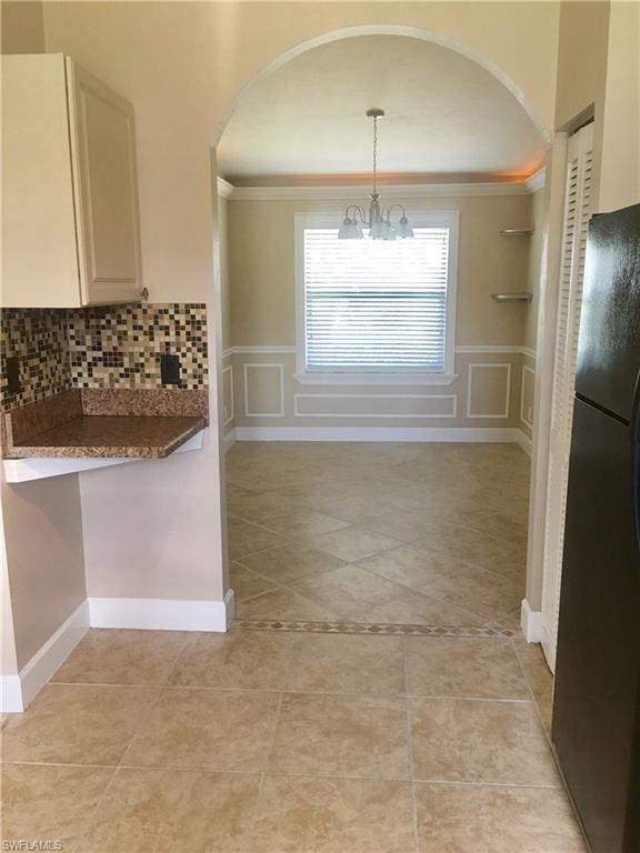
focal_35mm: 29
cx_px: 320
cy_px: 426
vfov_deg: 61.7
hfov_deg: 48.2
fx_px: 715
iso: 40
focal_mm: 4.15
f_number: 2.2
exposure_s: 1/15
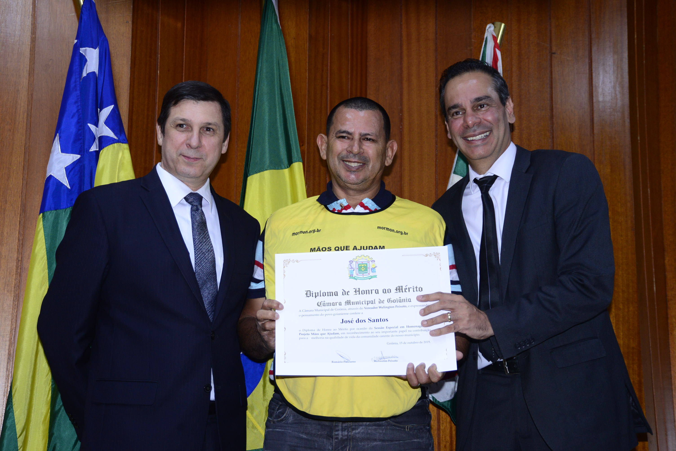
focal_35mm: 62
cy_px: 226
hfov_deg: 32.4
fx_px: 1165
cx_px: 338
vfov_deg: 21.9
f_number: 5
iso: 1600
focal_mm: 62
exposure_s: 1/100
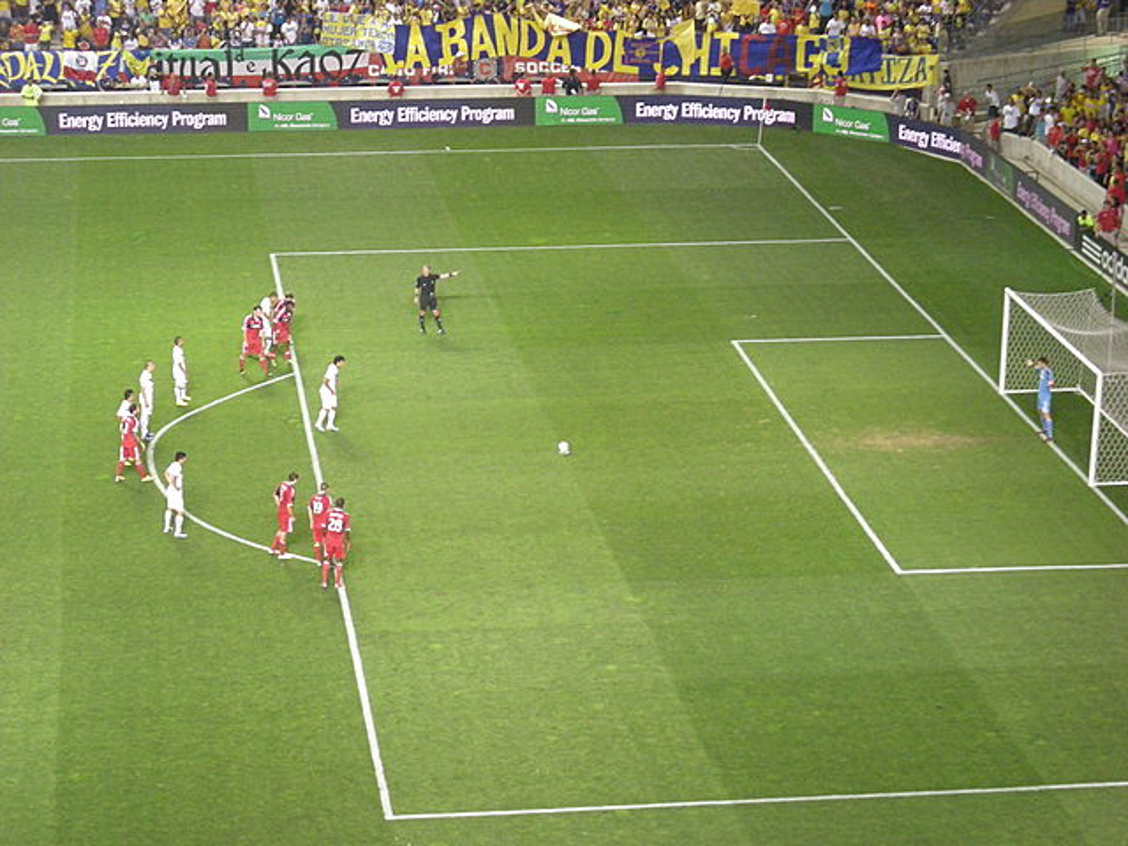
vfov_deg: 14.1
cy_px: 423
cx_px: 564
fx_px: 3422
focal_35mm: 105
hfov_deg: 18.7
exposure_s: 1/27
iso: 400
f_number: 4.7
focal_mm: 17.1
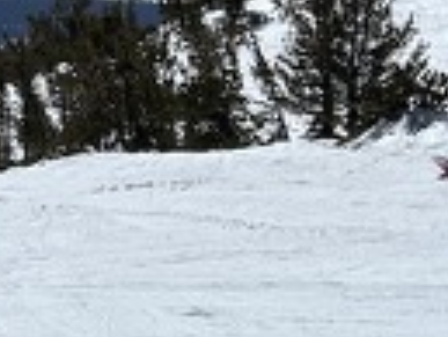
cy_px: -21
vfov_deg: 11.4
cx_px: 7
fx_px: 1671
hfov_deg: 15.0
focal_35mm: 129
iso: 40
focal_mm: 5.7
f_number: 1.5
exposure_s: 1/16393
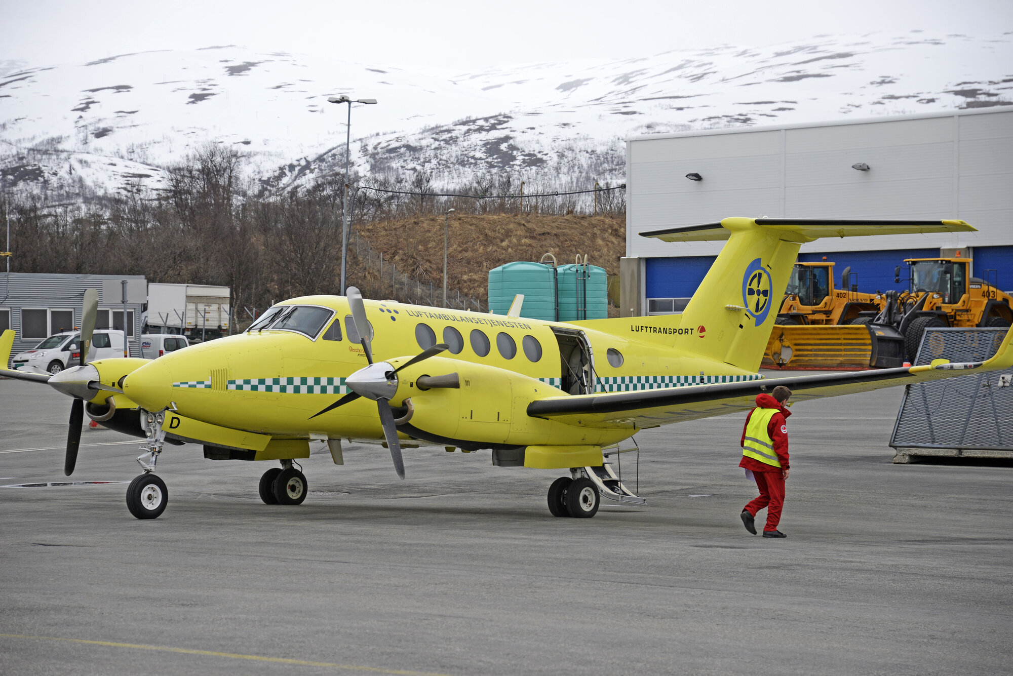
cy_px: 338
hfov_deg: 19.4
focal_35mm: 105
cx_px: 506
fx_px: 2955
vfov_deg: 13.1
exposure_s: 1/640
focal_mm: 105
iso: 200
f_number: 5
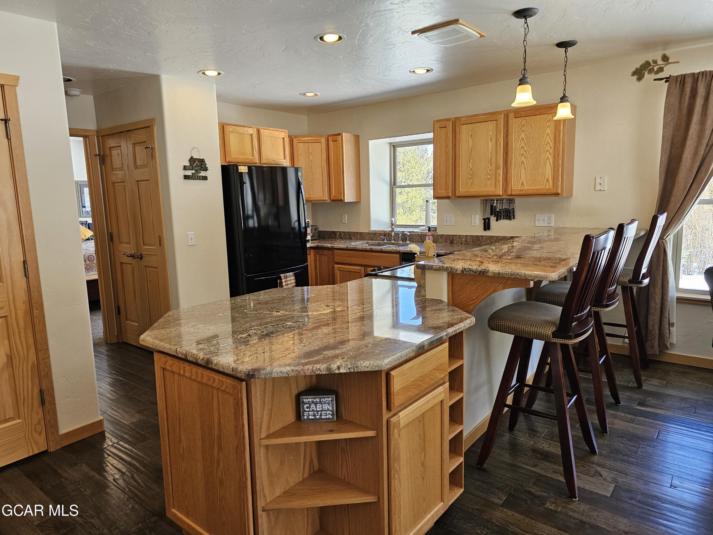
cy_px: 268
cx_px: 356
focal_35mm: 23
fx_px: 474
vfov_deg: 58.9
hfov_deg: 73.9
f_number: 1.7
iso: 125
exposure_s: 1/180
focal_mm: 6.3
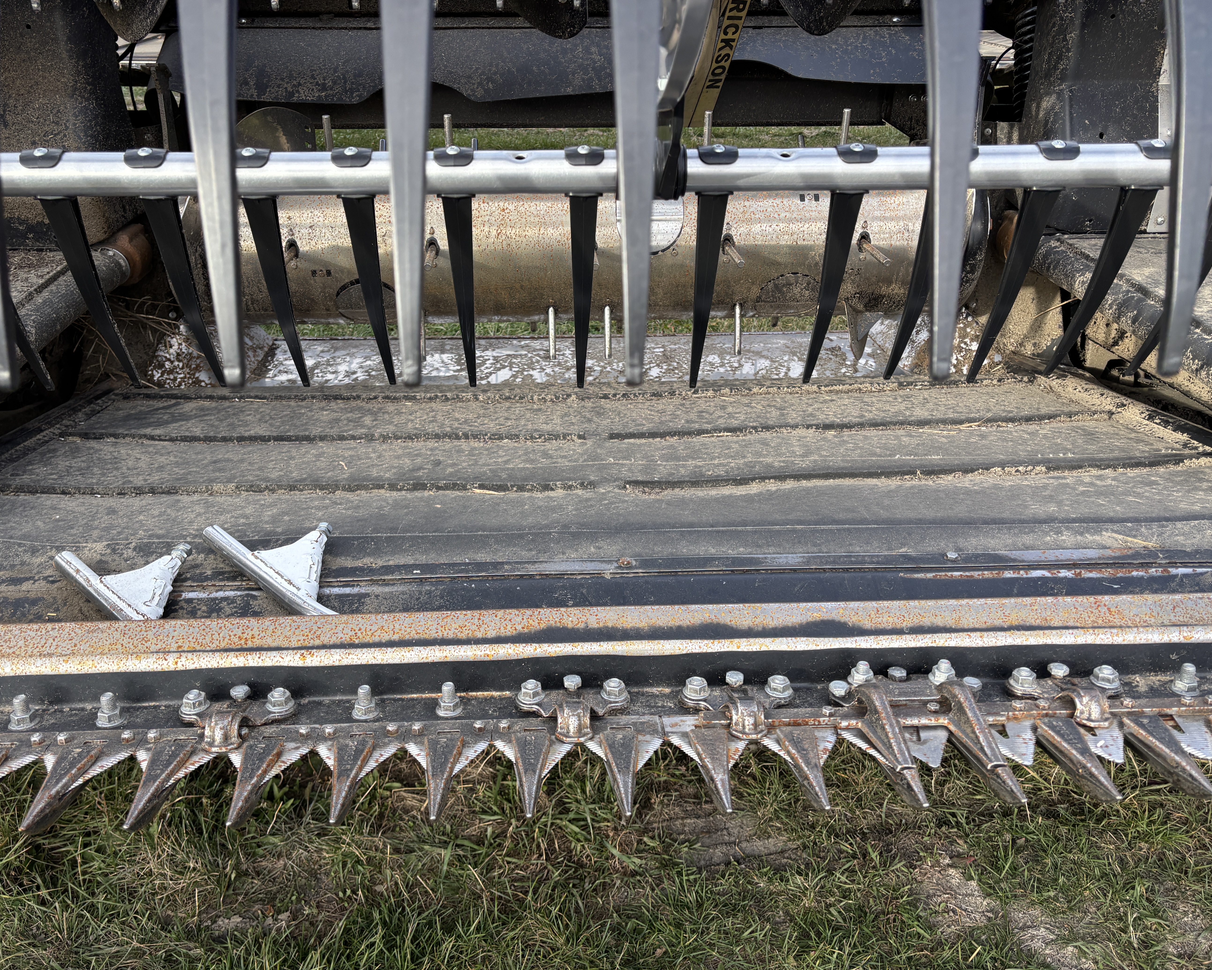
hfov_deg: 62.1
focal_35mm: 28
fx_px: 1004
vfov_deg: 51.5
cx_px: 560
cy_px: 497
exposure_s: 1/287
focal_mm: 5.96
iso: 50
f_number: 1.6
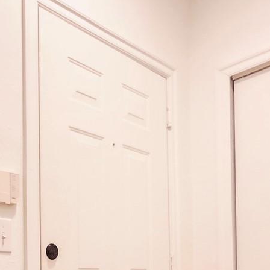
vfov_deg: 36.8
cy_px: 269
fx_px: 362
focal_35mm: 41
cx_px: 28
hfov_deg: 38.2
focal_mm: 2.2
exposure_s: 1/60.2
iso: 320
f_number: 1.9
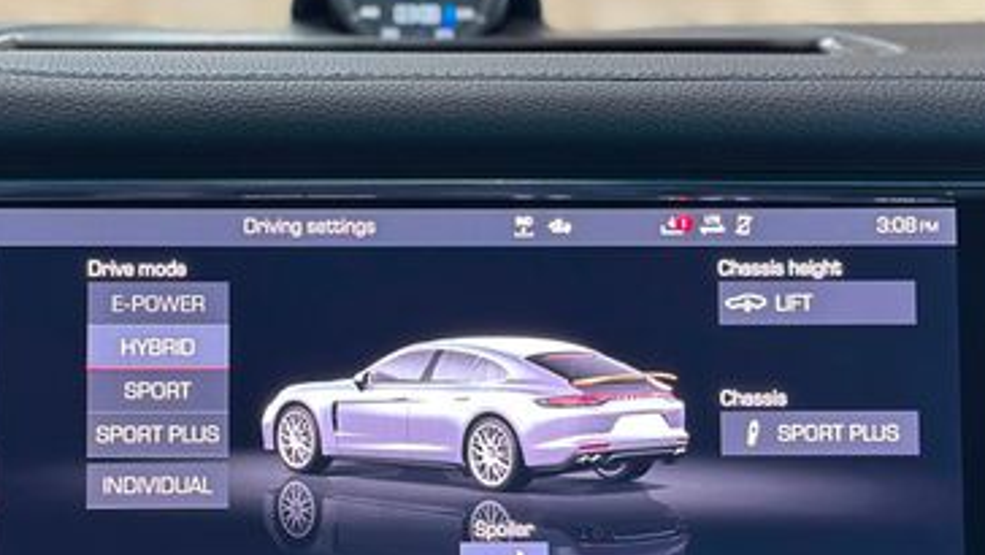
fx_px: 2404
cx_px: 419
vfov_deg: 13.1
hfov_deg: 23.1
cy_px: 393
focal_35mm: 92
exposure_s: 1/60
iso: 125
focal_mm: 6.86
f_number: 1.78
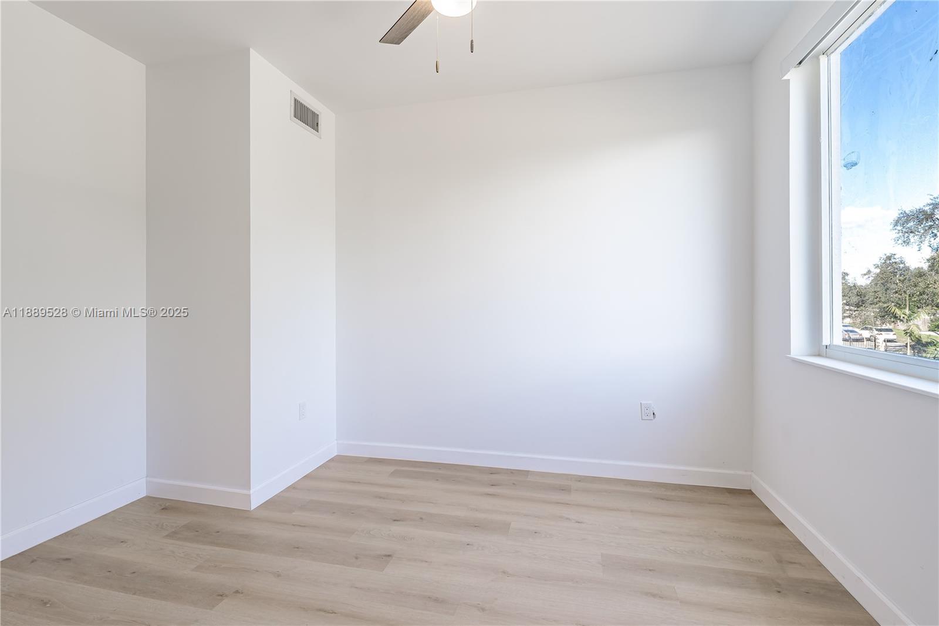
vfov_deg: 73.7
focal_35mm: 16
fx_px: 417
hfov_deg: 96.7
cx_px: 470
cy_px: 313
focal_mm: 16
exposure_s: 1/30
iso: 100
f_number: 8
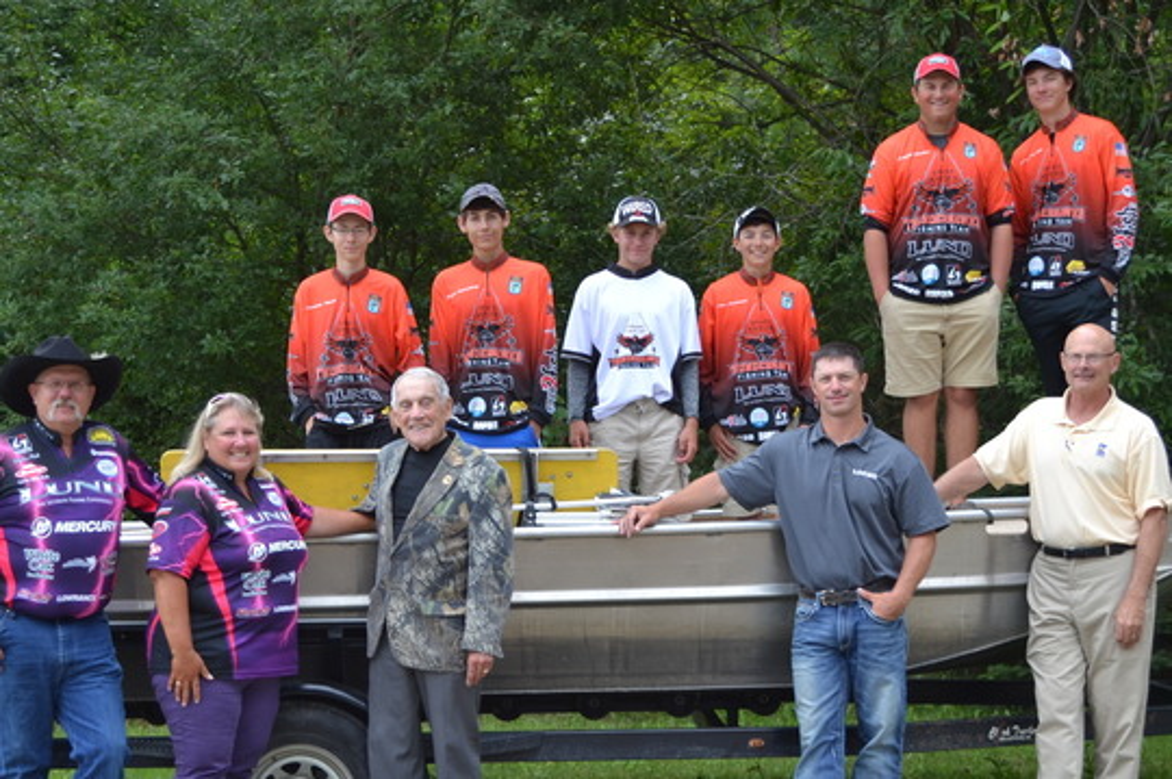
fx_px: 1561
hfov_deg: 41.1
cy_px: 390
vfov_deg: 28.0
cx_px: 586
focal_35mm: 48
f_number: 5.6
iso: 110
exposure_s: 1/125
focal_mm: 32
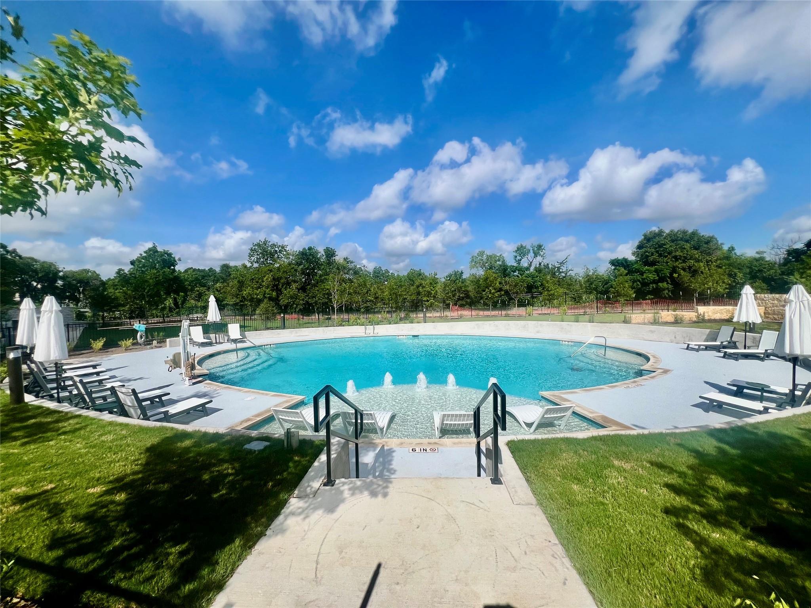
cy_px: 304
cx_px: 406
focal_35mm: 13
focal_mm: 1.57
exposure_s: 1/3650
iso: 32
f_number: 1.8
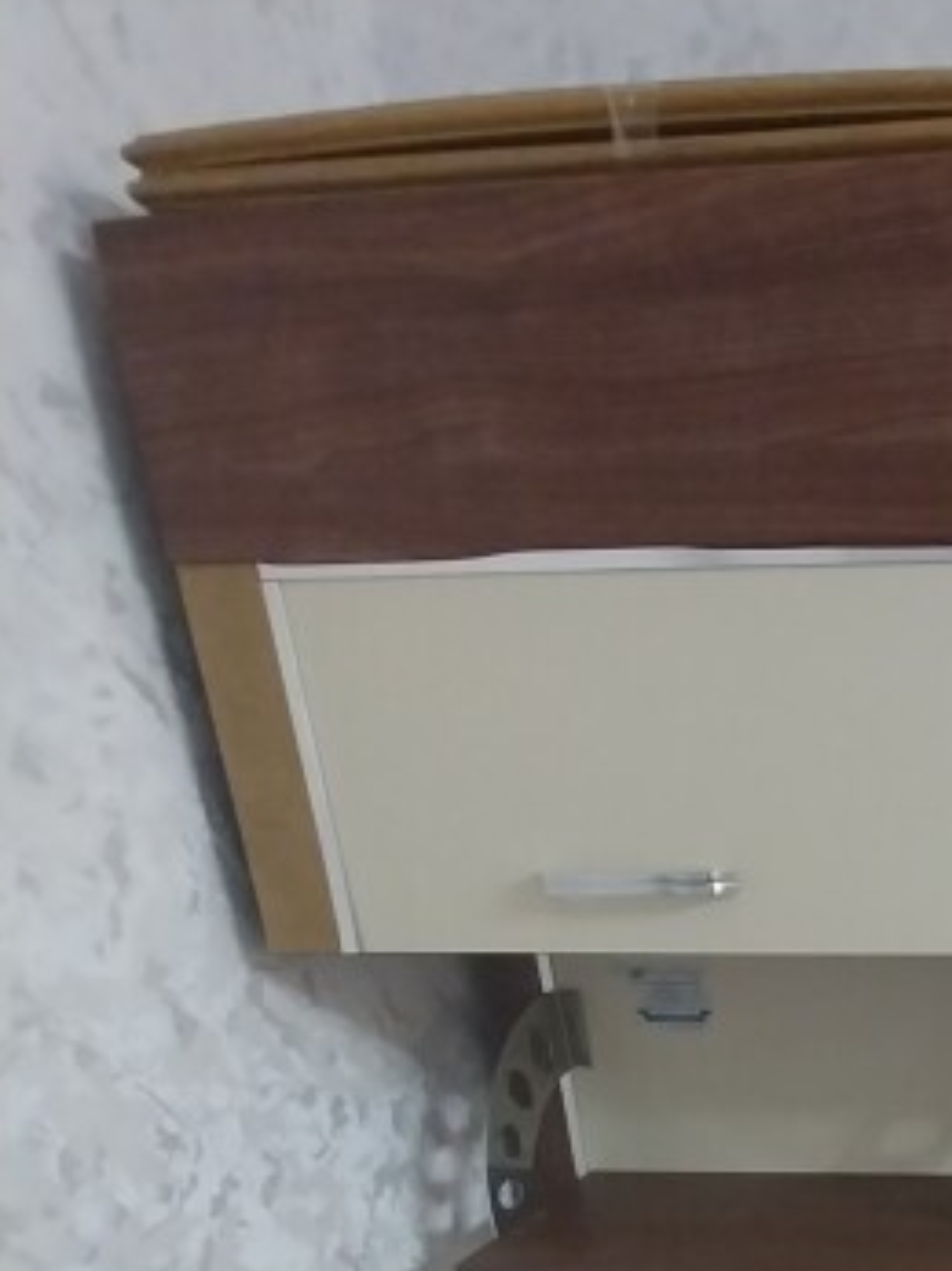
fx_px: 1101
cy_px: 1300
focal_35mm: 30
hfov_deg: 37.5
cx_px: 1091
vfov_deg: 48.2
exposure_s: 1/25
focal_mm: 1.3
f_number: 2.2
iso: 202
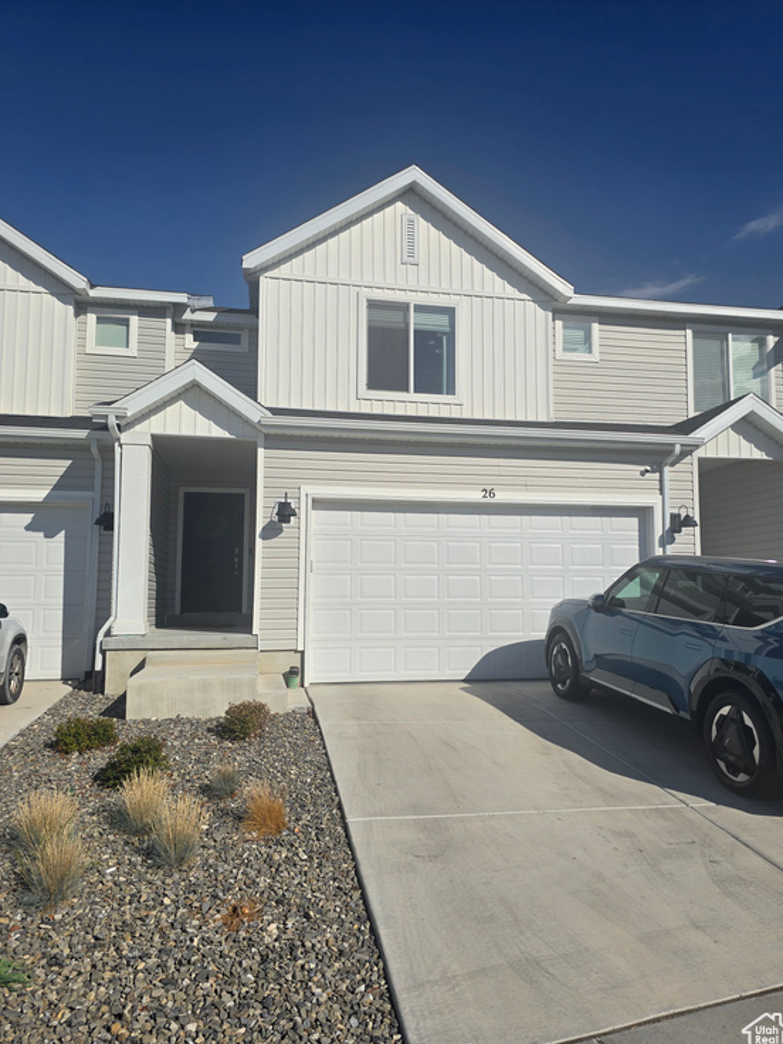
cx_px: 396
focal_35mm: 24
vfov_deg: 71.6
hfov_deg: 56.8
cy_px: 529
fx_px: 724
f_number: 1.7
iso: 12
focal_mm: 6.3
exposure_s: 1/2198
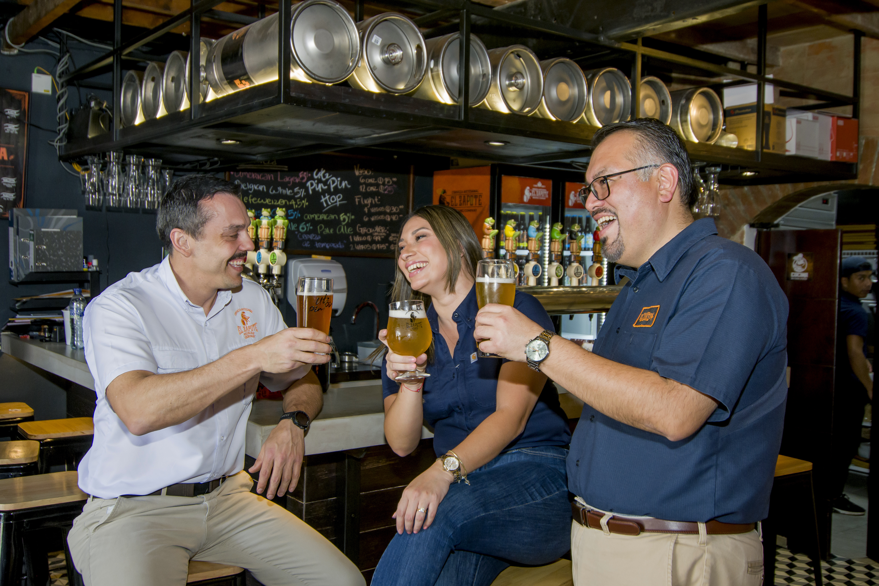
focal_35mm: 36
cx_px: 440
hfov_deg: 53.1
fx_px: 879
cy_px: 293
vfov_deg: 36.9
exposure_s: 1/160
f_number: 4
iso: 640
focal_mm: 24
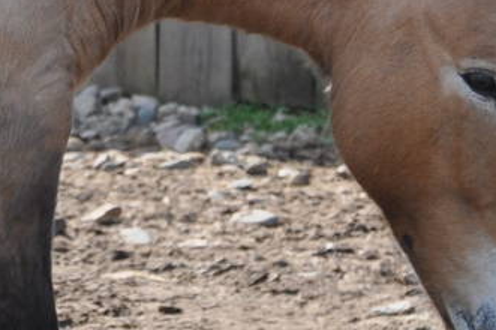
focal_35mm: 1339
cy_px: 97
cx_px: -147
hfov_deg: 1.5
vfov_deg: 1.0
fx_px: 18436
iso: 400
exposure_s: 1/1000
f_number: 5
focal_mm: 185
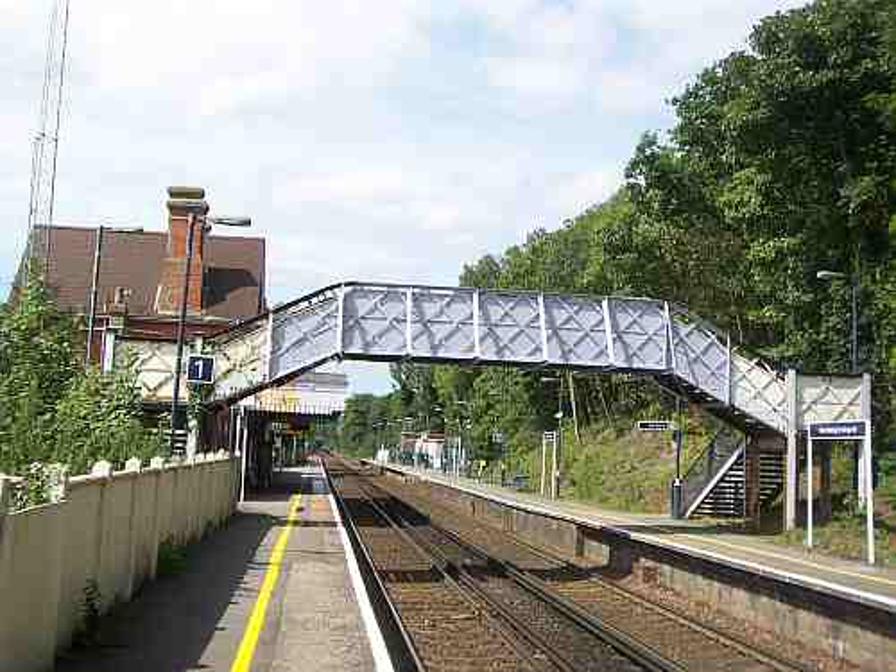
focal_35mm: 39
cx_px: 448
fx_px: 1009
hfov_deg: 47.9
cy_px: 336
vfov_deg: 36.8
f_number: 3.9
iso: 64
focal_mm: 6.4
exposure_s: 1/500
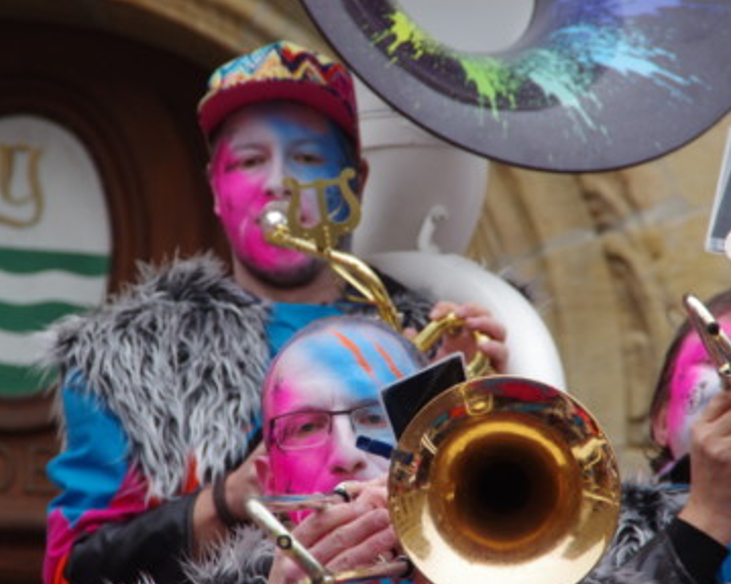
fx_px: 8457
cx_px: 344
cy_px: 329
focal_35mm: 391
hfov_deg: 4.9
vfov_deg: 4.0
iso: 1600
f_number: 10
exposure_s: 1/250
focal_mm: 200
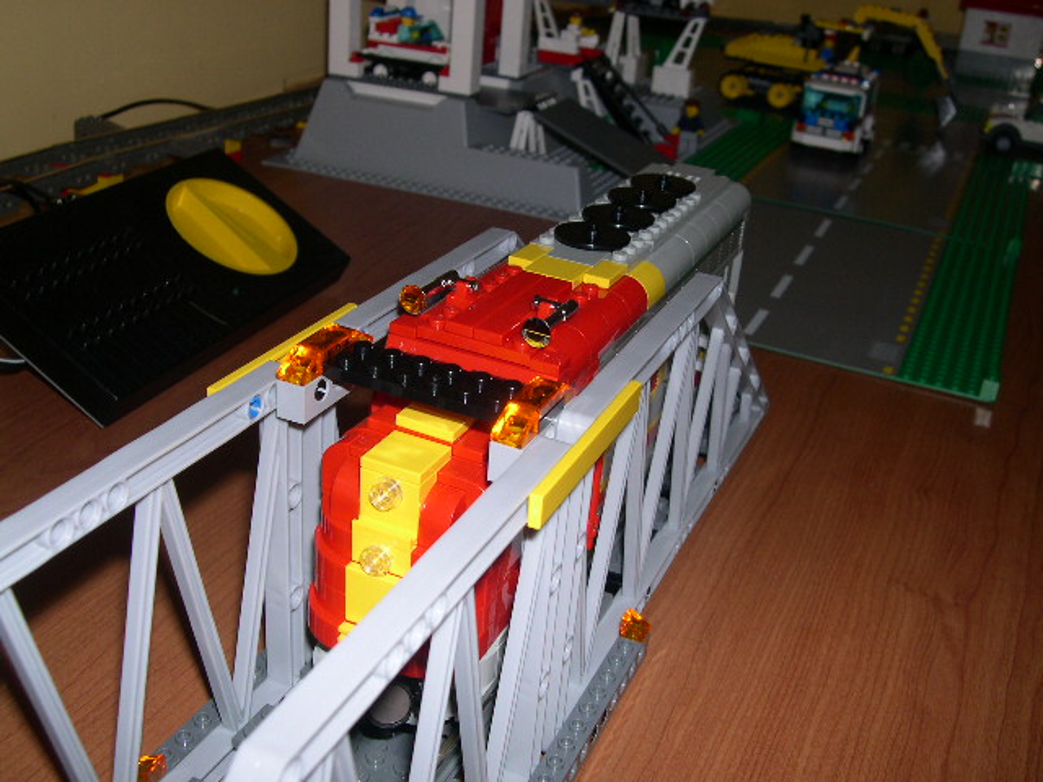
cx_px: 522
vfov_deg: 37.7
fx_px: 1145
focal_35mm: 38
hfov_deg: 49.0
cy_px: 391
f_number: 7.6
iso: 100
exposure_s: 1/60
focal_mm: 8
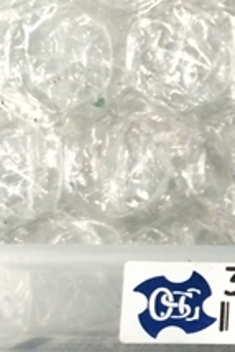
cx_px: 450
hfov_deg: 13.4
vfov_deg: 22.3
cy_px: 278
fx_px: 880
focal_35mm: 90
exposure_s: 1/33
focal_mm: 4.15
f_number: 2.2
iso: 160
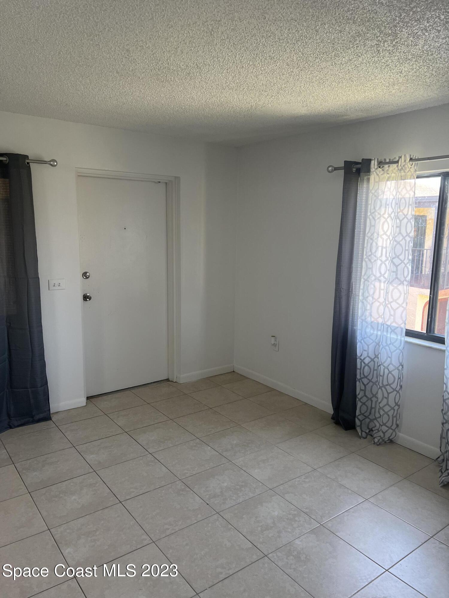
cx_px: 224
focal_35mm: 26
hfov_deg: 53.1
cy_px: 299
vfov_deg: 67.3
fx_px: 450
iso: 100
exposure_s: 1/120
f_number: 1.5
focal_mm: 5.7
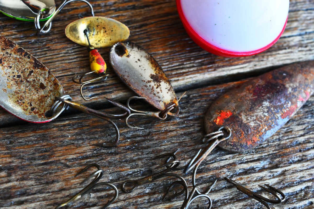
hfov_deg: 33.4
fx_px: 523
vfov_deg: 22.6
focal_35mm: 60
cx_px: 157
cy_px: 104
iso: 100
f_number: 10
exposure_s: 1/5
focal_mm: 40
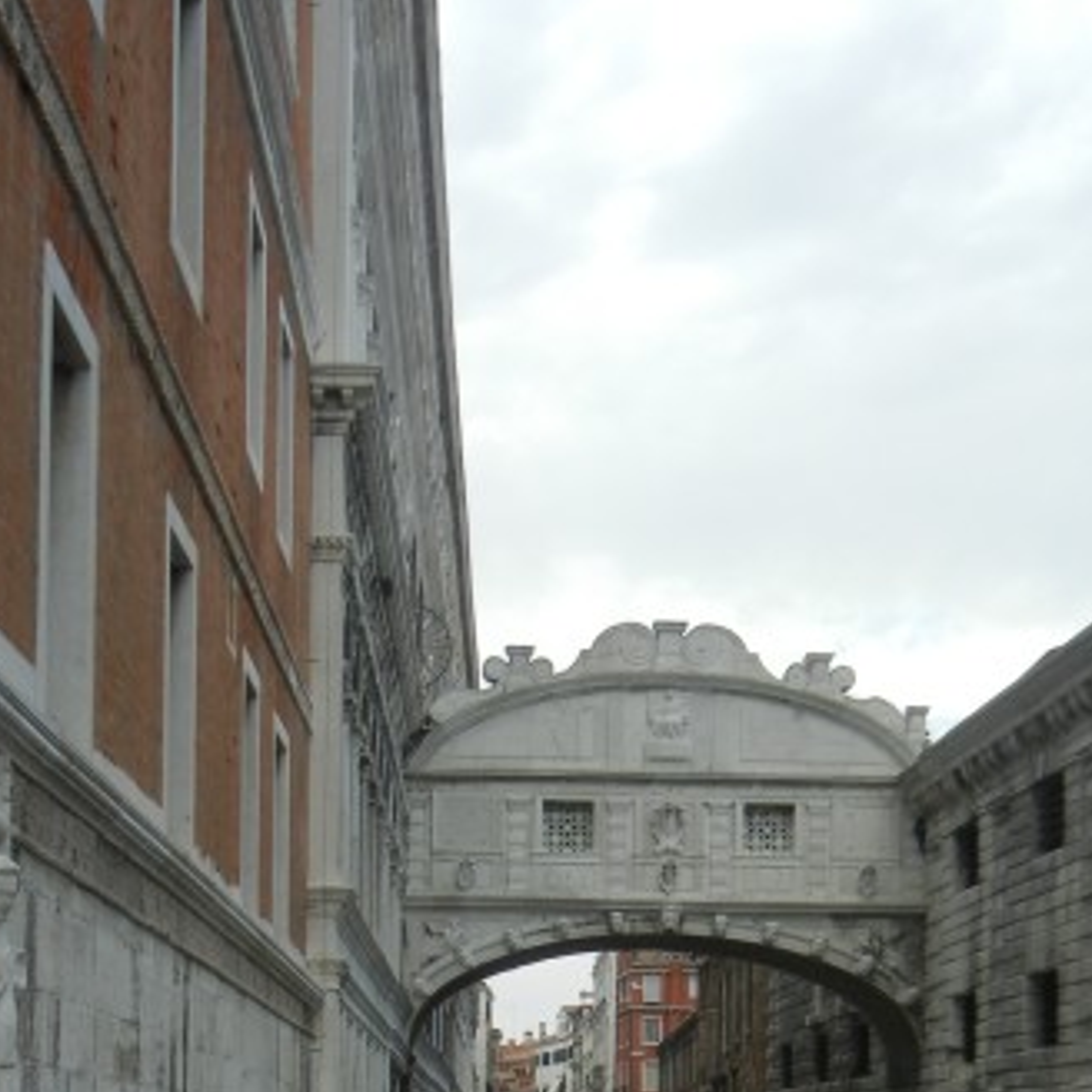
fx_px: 2213
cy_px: 1162
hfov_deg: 27.7
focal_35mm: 62
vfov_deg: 25.9
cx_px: 539
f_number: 3.5
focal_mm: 5.4
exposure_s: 1/367
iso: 160
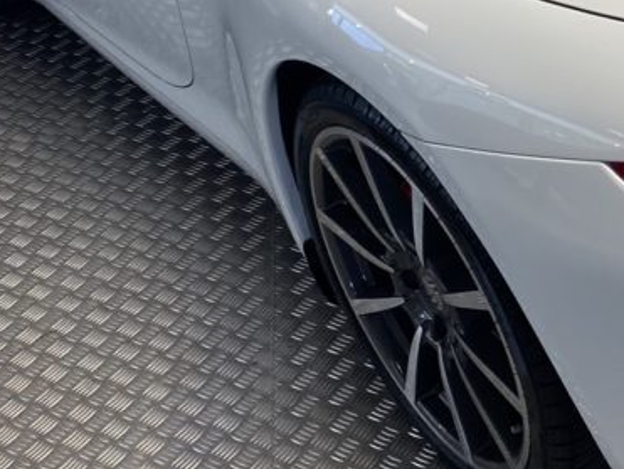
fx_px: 1516
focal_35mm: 84
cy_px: -79
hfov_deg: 21.8
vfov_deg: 16.9
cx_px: 720
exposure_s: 1/100
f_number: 1.8
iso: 32
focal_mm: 4.25
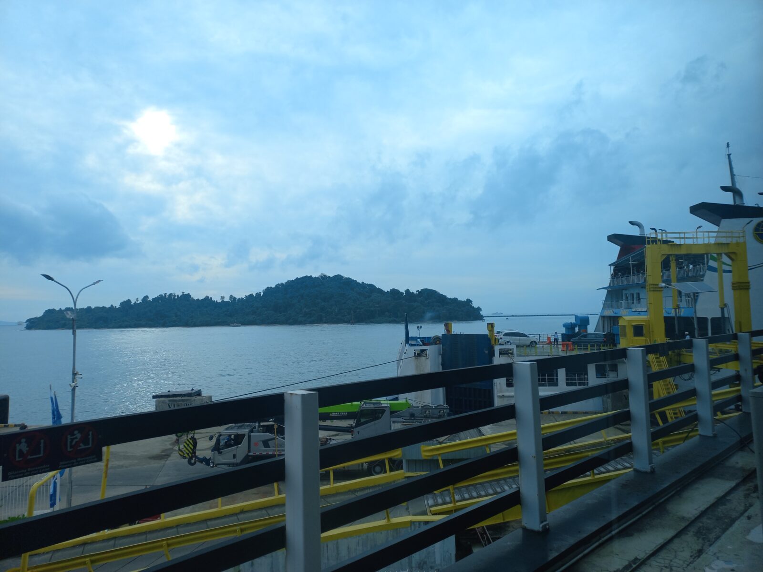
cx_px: 382
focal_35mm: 25
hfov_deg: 69.4
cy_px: 286
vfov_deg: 54.9
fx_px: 551
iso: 25
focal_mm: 4.6
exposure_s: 1/182
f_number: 1.8
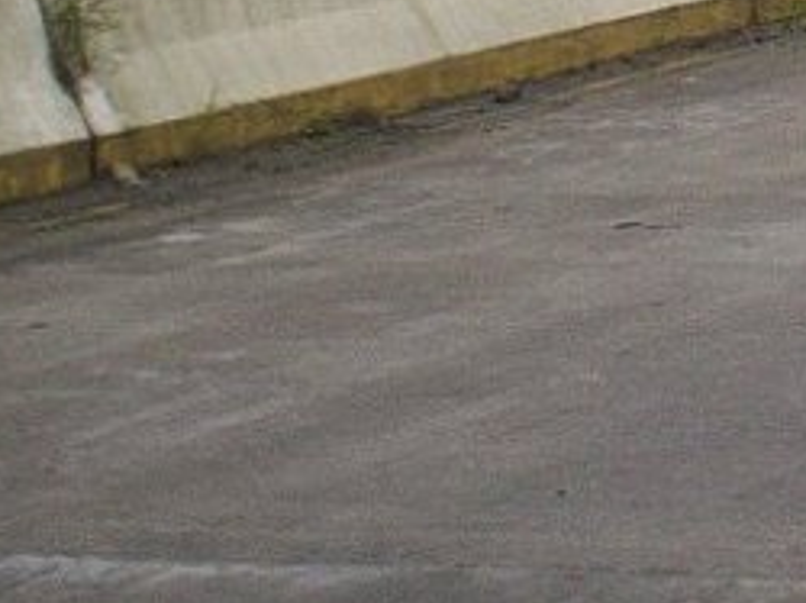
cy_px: -609
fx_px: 3745
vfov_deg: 8.7
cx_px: 1352
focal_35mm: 161
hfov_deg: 11.6
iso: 100
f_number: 4.5
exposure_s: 1/518
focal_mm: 6
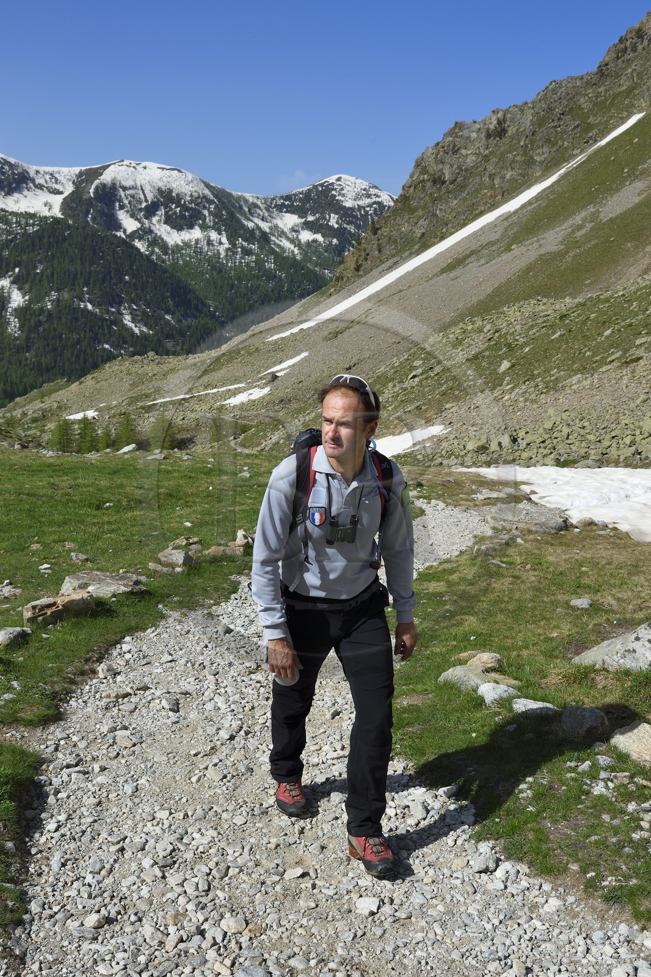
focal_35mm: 32
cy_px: 488
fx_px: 868
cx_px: 326
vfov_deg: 58.7
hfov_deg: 41.1
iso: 200
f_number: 13
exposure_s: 1/250
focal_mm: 32
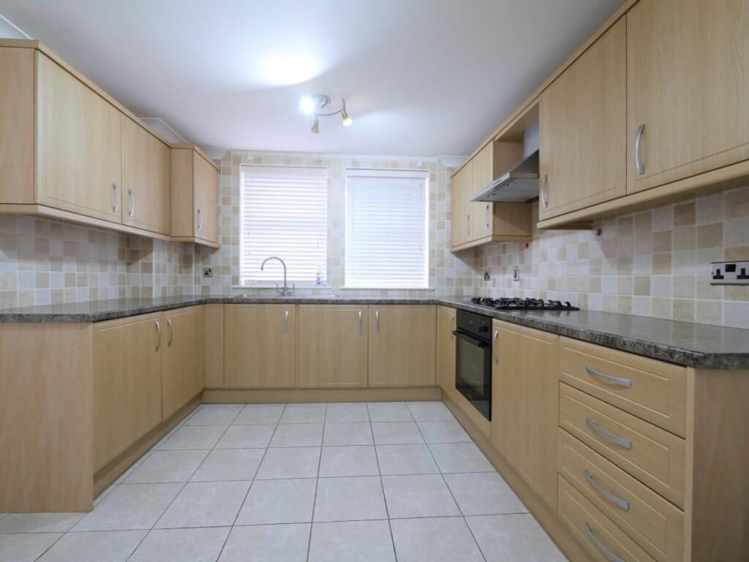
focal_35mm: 14
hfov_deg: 102.0
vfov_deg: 85.7
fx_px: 303
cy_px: 281
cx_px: 374
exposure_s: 1/60
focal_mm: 7
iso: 640
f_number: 4
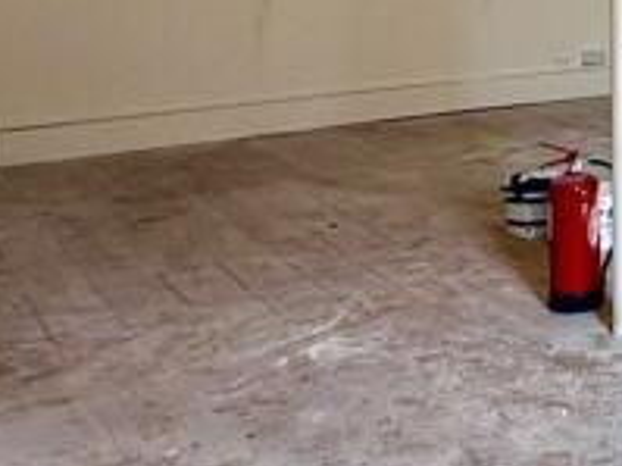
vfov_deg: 19.5
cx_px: 988
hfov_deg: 21.6
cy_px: -59
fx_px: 1293
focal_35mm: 72
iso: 100
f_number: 2.2
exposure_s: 1/99
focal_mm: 2.22
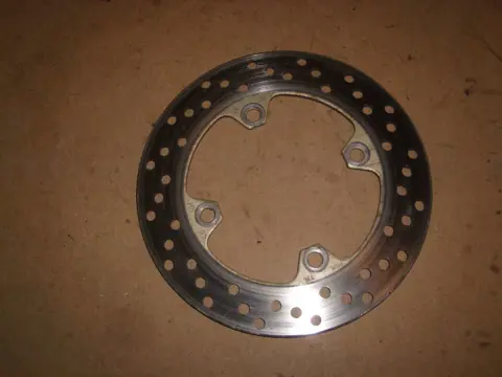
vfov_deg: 40.7
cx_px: 251
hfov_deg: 52.6
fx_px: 508
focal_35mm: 35
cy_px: 188
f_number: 7.1
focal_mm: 5.8
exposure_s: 1/30
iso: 50
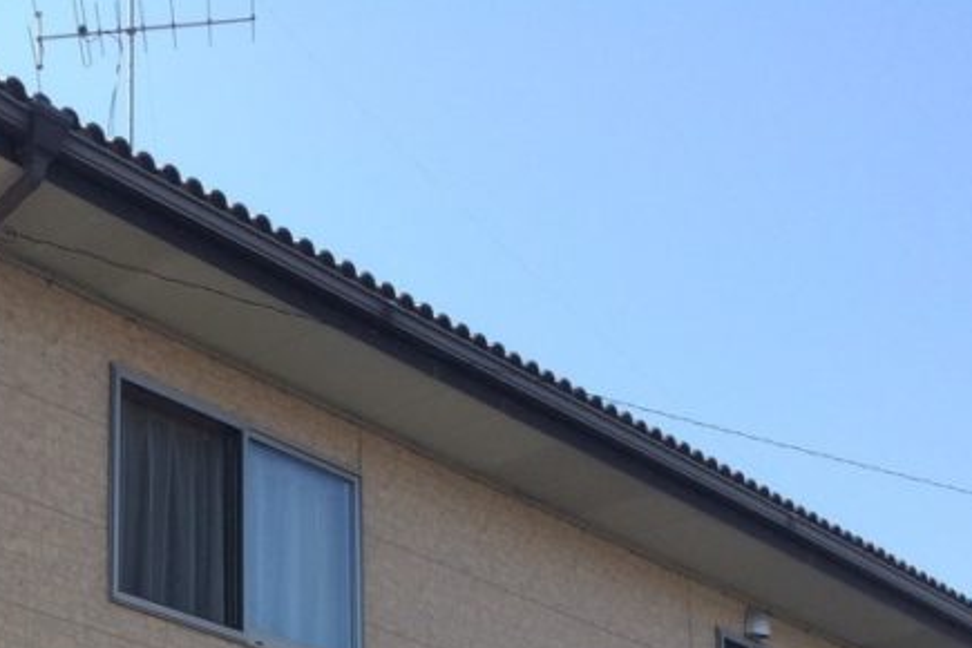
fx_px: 1917
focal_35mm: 71
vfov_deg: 17.9
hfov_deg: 26.9
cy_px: 851
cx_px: 4
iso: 32
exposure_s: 1/1080
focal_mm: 4.15
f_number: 2.2
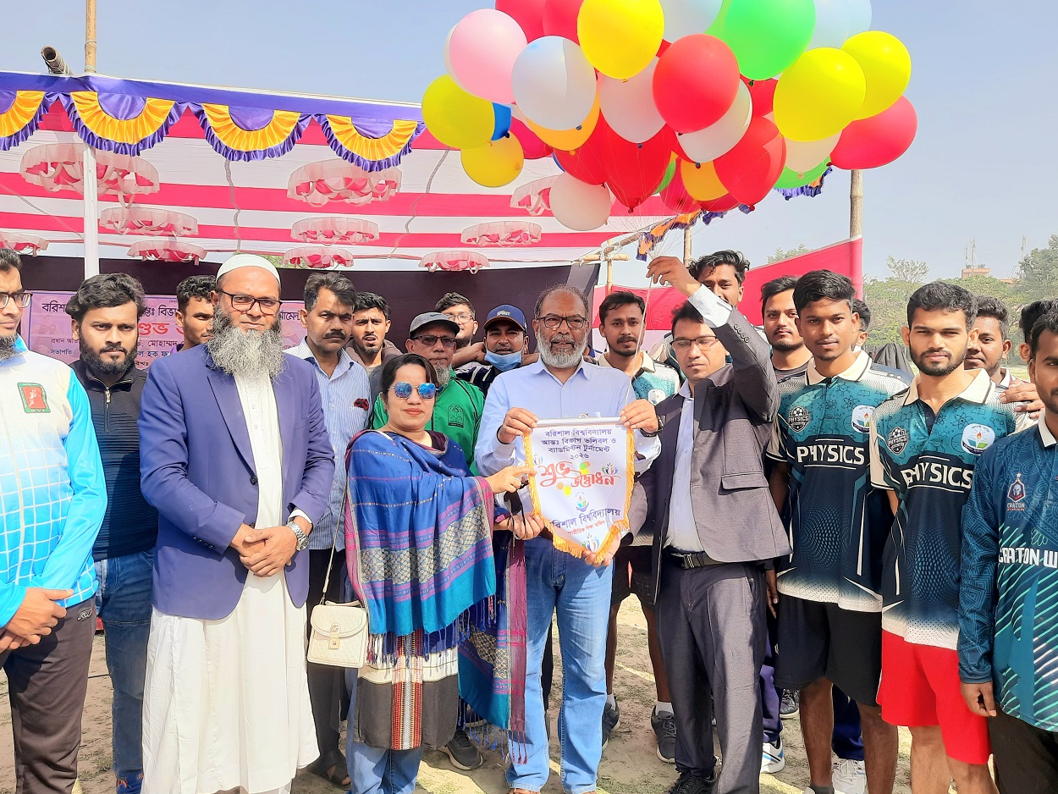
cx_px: 529
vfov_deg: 49.7
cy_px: 380
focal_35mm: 28
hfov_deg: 63.4
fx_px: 856
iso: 20
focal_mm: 4.6
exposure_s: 1/385
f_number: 2
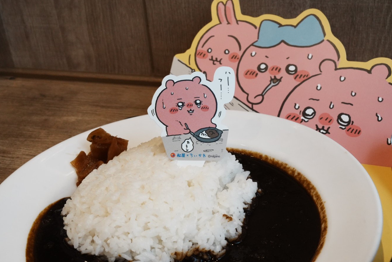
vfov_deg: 26.5
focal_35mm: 51
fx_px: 556
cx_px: 226
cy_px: 139
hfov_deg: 38.8
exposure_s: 1/400
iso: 4000
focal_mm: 42
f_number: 13
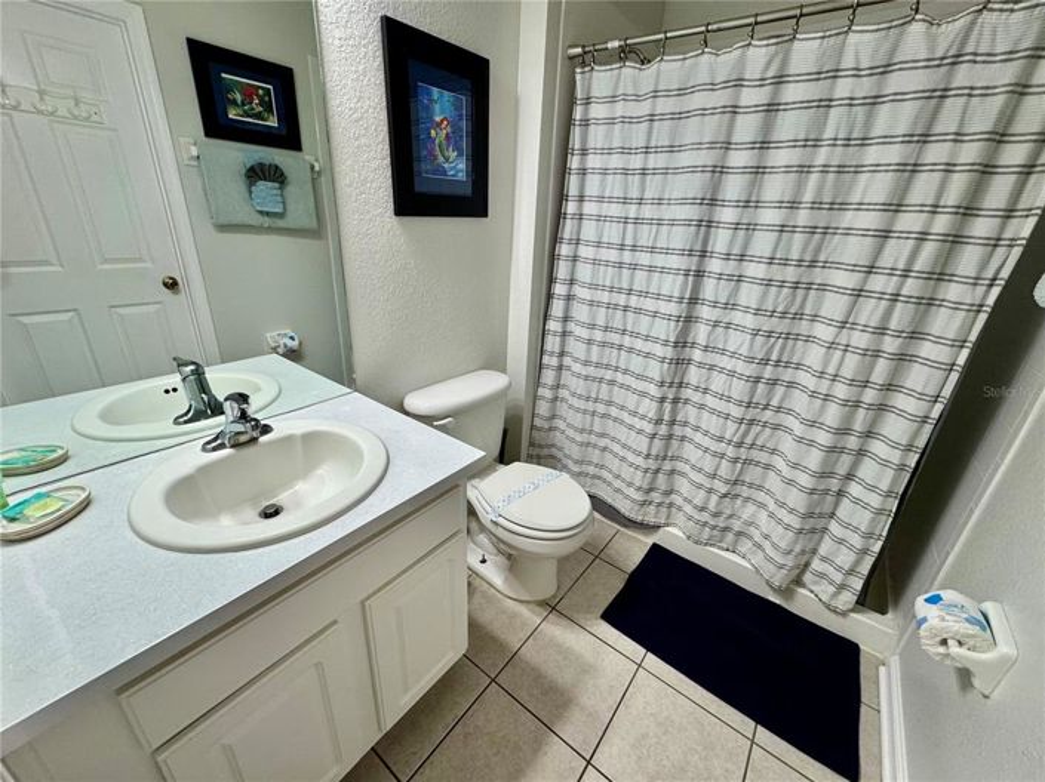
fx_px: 422
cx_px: 522
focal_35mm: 14
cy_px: 391
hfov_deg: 102.1
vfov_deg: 85.6
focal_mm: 2.22
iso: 160
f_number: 2.2
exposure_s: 1/120
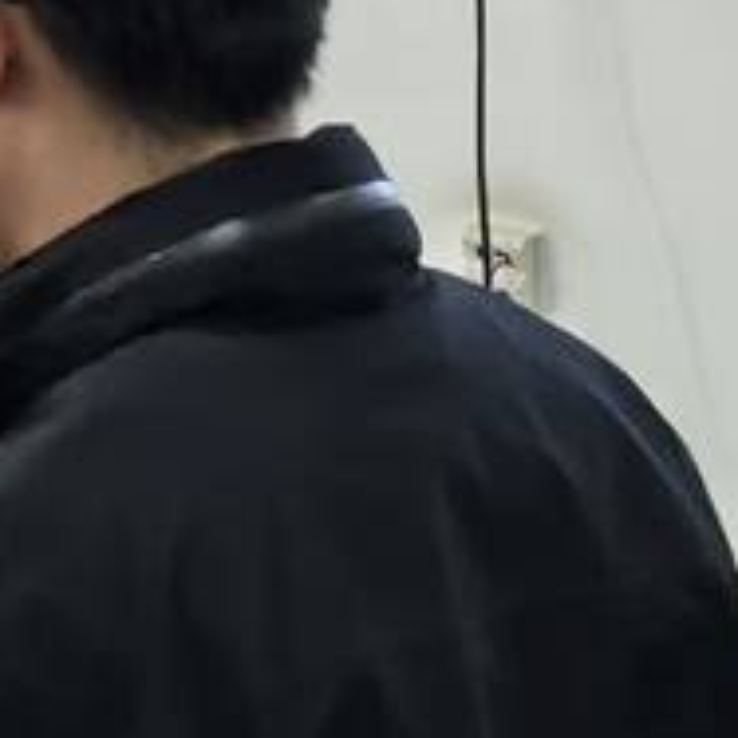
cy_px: -1251
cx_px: -979
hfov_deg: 7.8
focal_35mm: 209
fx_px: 5041
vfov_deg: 7.6
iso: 250
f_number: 4
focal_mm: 5.75
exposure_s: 1/100
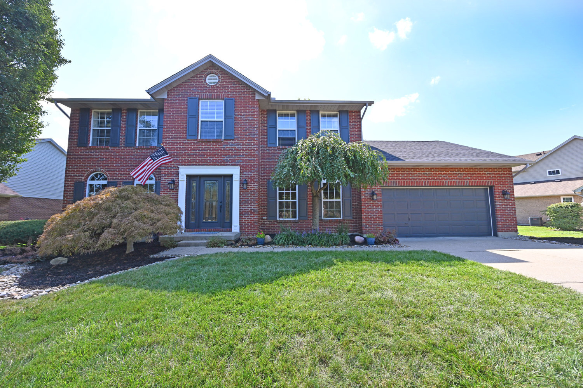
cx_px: 292
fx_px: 227
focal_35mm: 14
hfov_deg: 104.3
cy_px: 194
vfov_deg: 81.2
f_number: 5.6
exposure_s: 1/250
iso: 180
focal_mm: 14
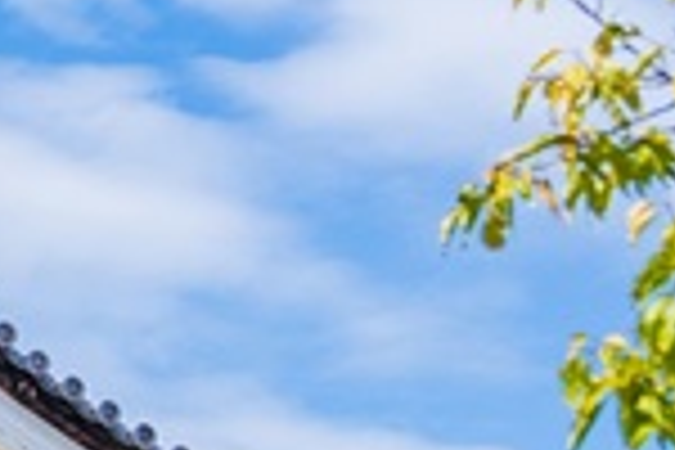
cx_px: -1017
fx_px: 4368
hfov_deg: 8.1
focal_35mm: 233
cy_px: 184
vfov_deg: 5.9
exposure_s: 1/800
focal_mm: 35
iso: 100
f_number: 5.6
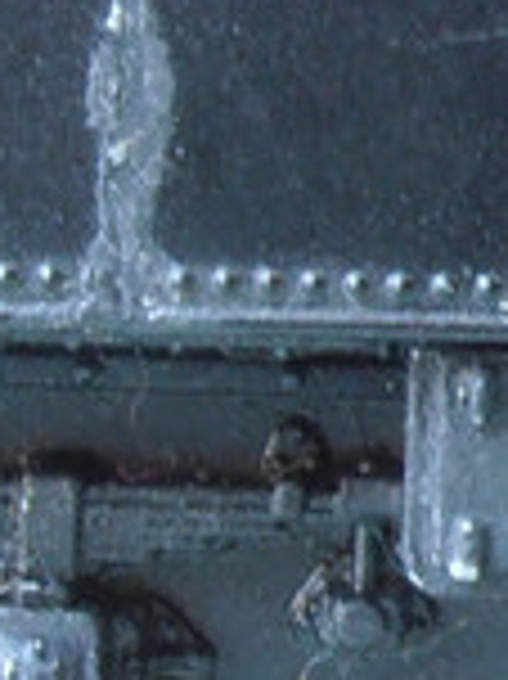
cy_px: -171
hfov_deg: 5.5
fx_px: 5134
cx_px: 1005
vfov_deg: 7.5
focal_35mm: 262
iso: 125
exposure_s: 1/8
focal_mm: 6.61
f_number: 3.9
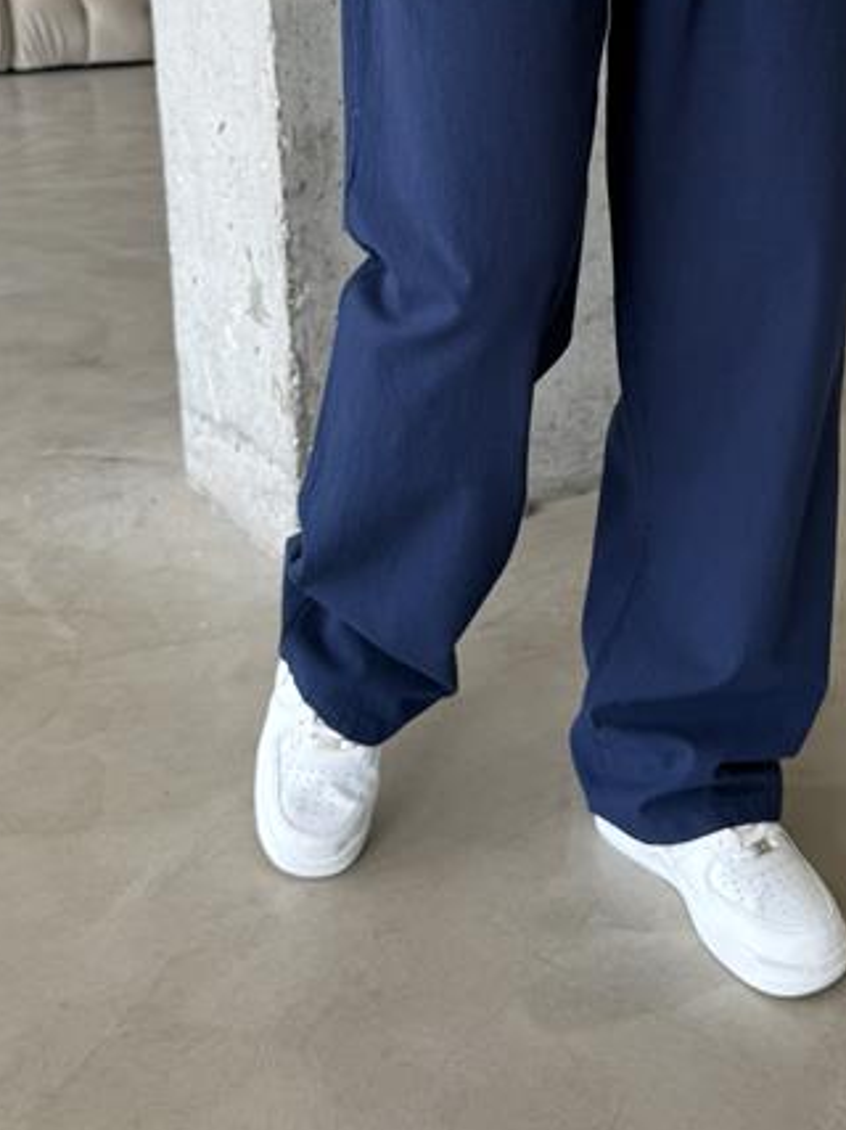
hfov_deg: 31.6
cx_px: 624
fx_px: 1467
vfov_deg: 40.3
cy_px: 220
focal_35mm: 45
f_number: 1.78
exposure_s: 1/148
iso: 64
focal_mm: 6.76
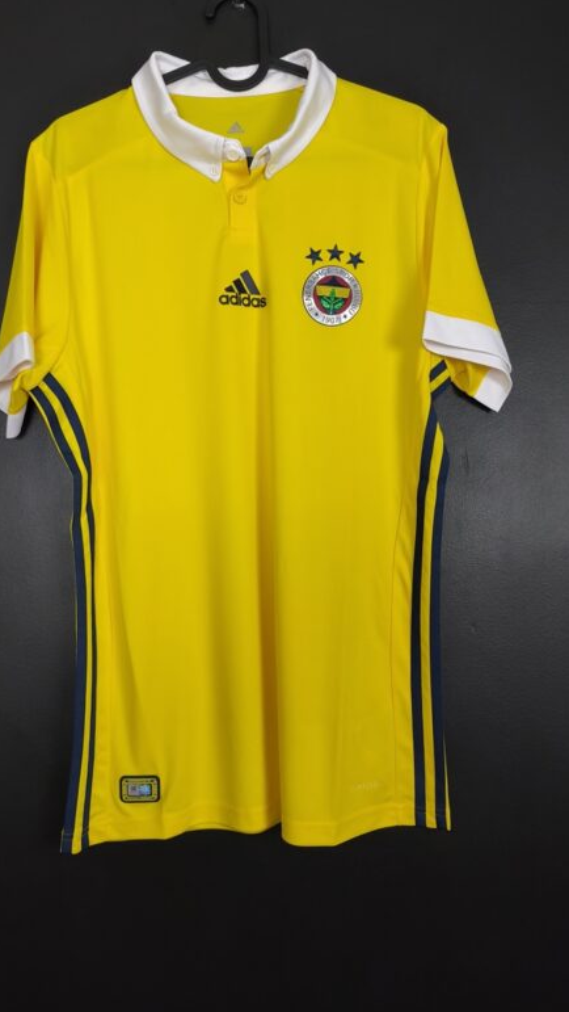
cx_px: 243
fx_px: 697
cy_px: 499
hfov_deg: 44.3
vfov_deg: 71.9
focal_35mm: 26
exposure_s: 1/125
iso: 500
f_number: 1.6
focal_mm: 6.57
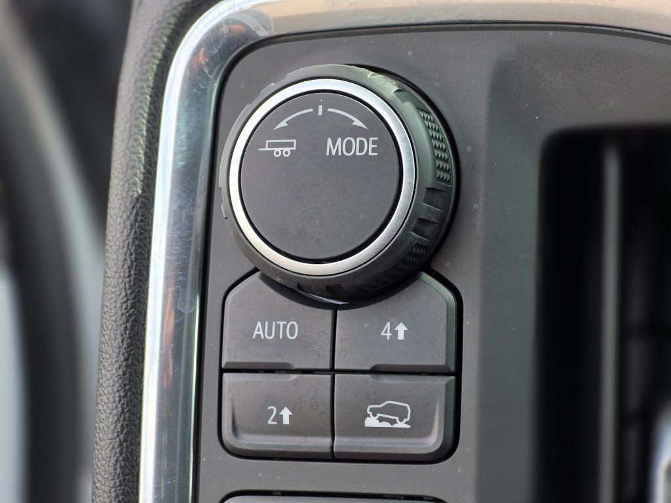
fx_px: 2229
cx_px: 336
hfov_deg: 17.1
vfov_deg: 12.9
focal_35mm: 115
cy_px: 252
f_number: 3.4
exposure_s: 1/120
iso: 50
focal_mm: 18.6
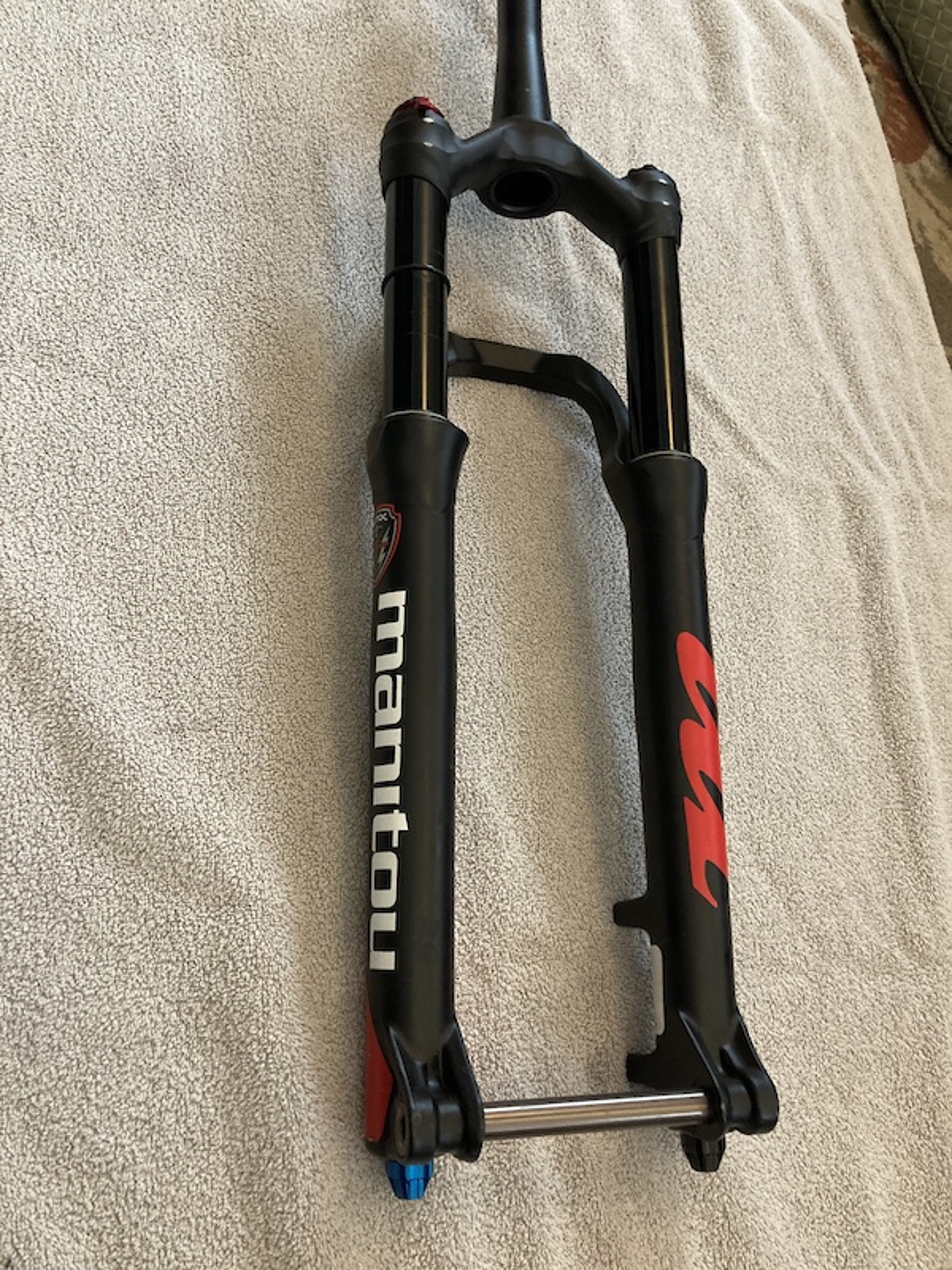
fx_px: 1027
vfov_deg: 63.4
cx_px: 476
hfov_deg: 49.7
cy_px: 635
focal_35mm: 28
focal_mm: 3.99
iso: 500
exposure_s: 1/30
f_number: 1.8
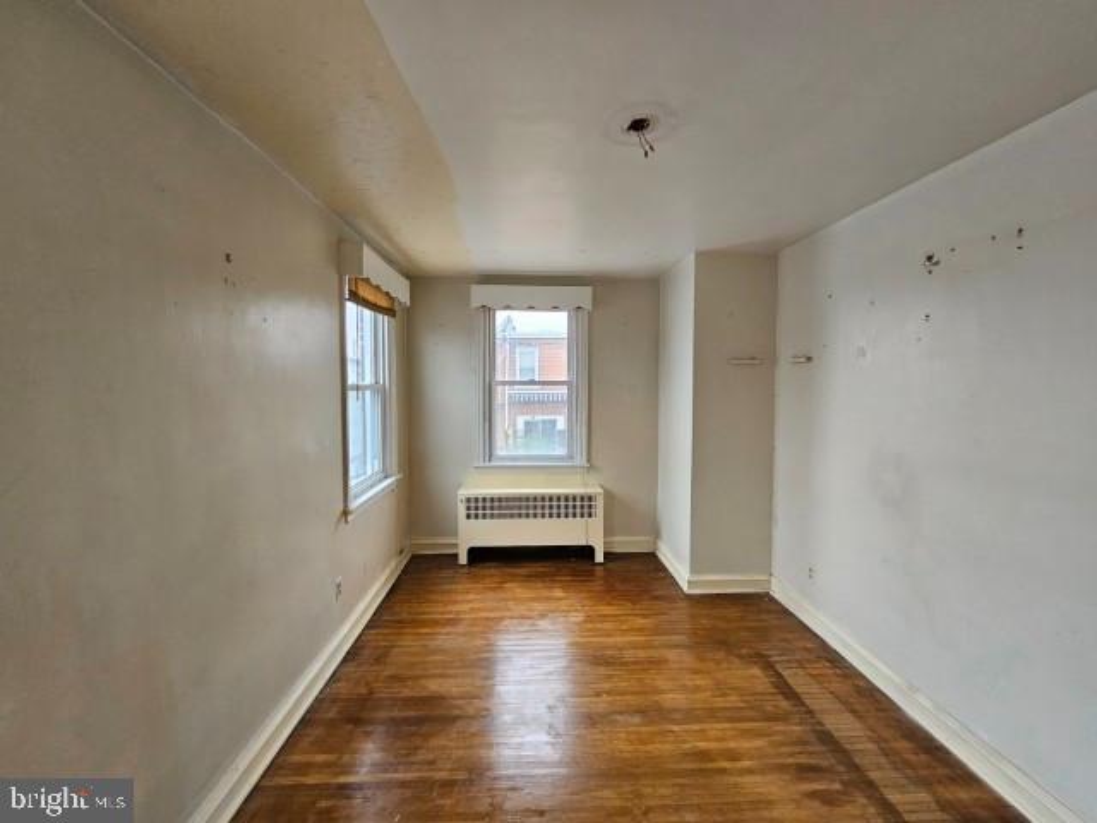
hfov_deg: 106.2
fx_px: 412
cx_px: 548
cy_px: 412
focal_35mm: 13
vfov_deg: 89.9
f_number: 2.2
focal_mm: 2.2
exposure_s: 1/70.8
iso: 160
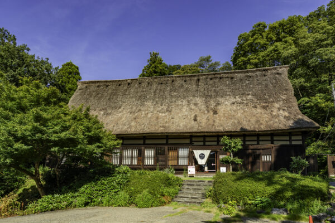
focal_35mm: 24
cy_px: 112
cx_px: 168
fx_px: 219
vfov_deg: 54.1
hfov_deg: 74.9
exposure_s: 1/500
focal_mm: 23.5
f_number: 8
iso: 160
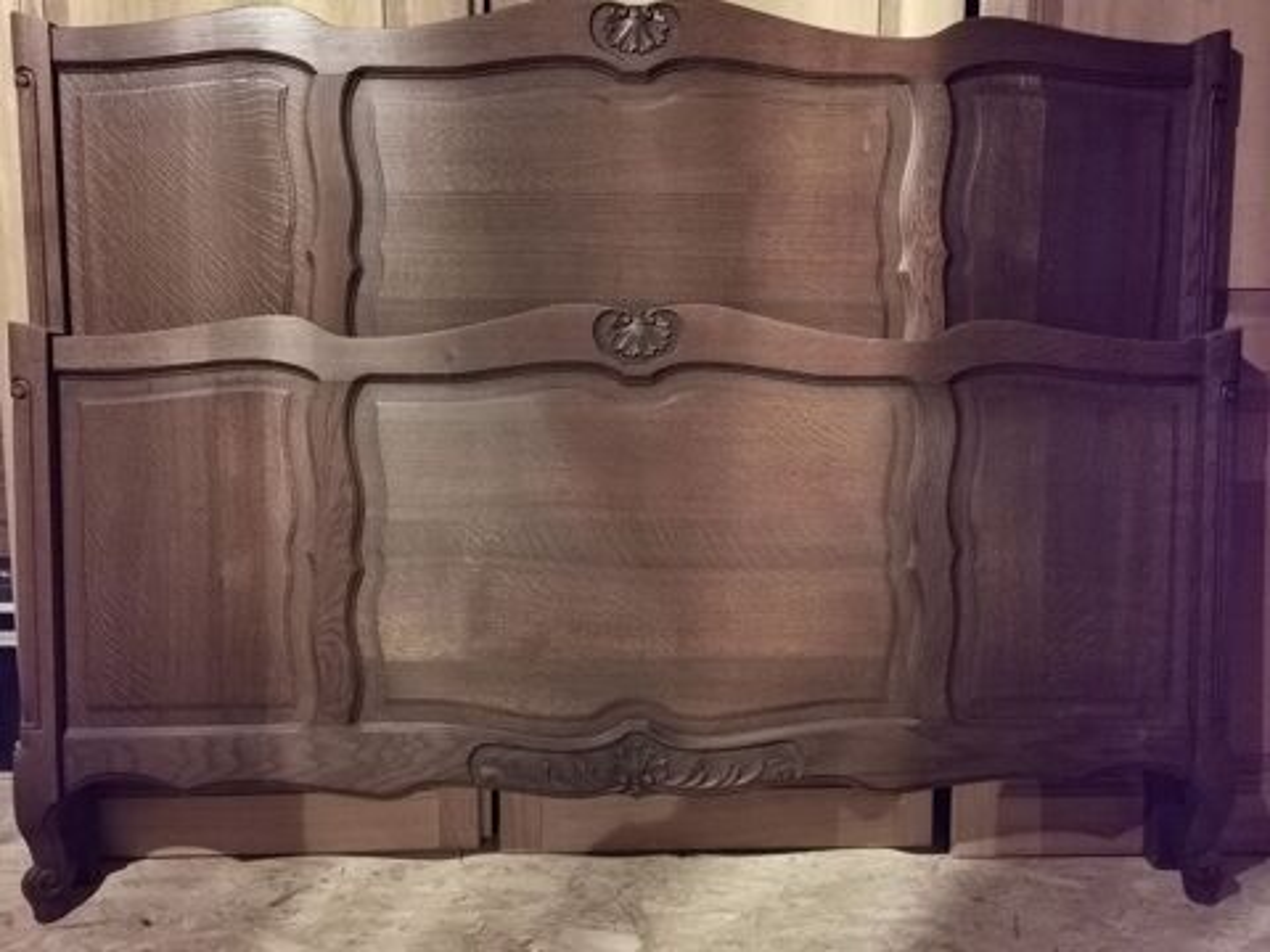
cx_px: 635
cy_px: 476
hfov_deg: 60.0
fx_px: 1101
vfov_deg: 46.8
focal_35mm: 30
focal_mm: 5.56
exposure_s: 1/20
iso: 1000
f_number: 1.6
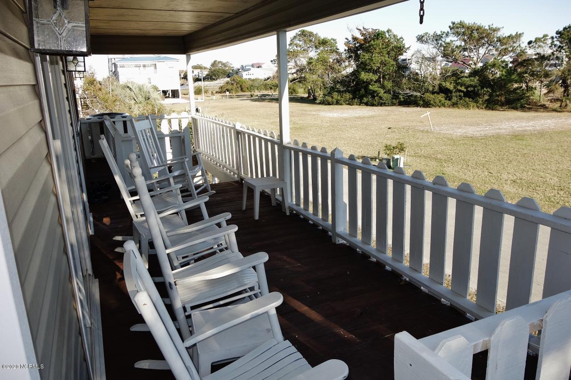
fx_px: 444
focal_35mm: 28
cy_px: 190
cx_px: 286
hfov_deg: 65.5
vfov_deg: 46.4
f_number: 5.6
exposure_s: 1/200
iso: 125
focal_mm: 10.4
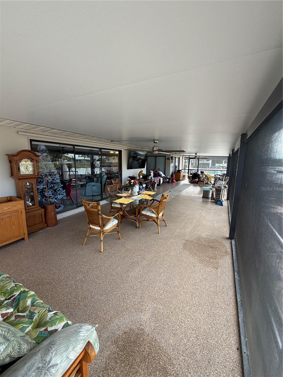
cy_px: 188
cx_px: 142
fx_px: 153
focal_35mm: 14
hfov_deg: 85.7
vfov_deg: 102.1
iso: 64
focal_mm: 2.22
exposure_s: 1/121
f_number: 2.2
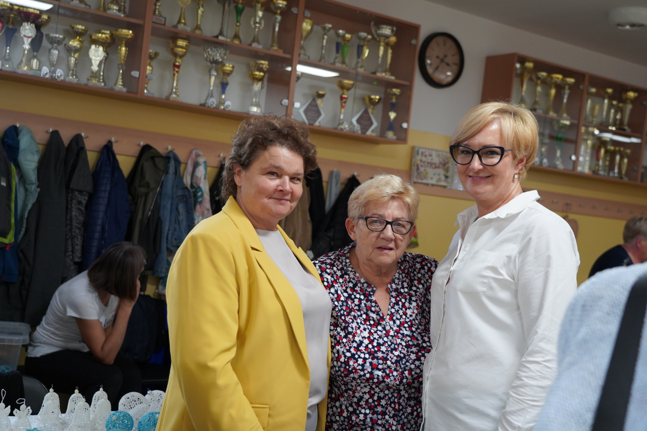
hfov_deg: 47.4
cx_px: 324
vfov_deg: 32.6
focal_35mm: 41
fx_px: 737
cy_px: 216
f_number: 4
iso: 2500
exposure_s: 1/160
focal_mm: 41
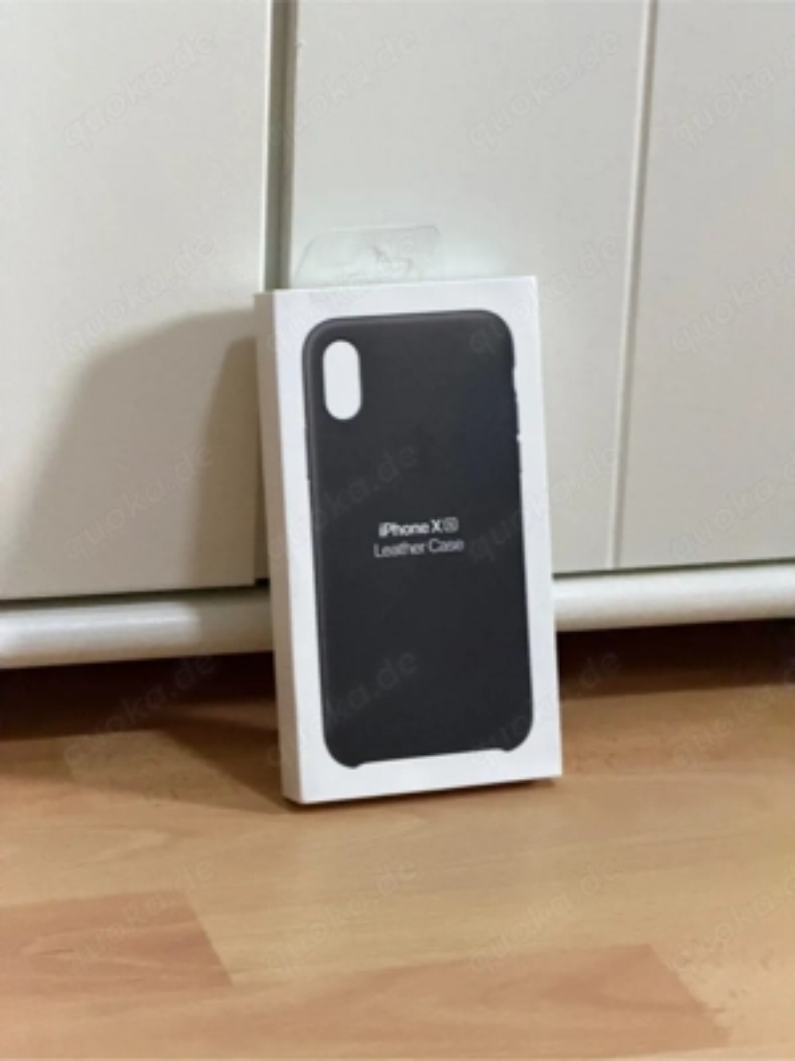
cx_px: 398
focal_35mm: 100
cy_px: 530
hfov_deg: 14.8
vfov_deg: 19.6
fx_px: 3062
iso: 1000
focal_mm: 16.89
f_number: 2.8
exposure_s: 1/40
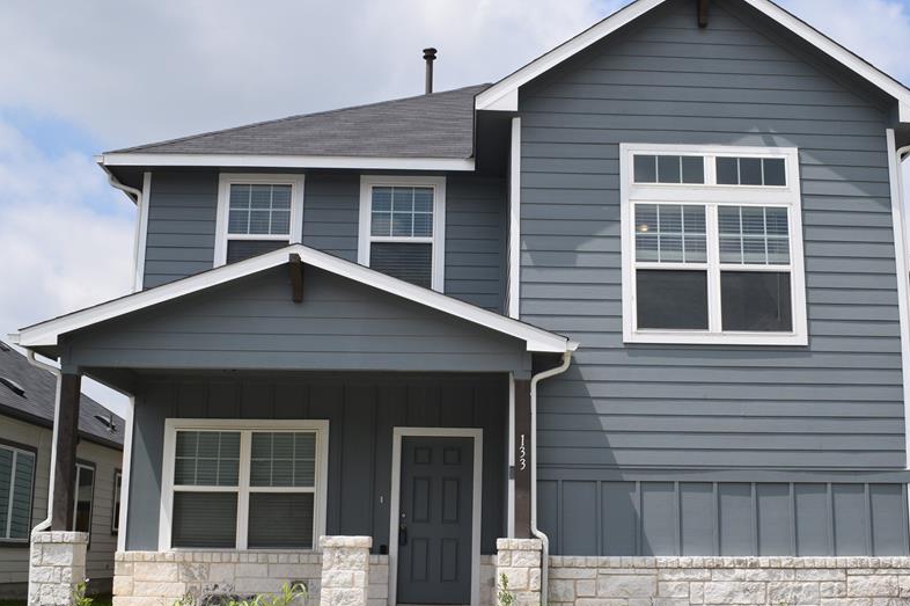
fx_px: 1086
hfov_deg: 45.4
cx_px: 499
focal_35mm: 43
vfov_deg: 31.1
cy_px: 338
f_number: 11
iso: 200
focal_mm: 22
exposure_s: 1/500
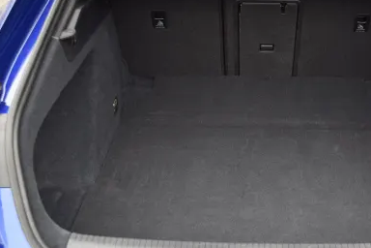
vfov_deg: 22.6
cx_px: 261
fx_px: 618
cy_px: 157
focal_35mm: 60
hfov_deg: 33.0
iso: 320
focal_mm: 24
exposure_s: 1/100
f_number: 5
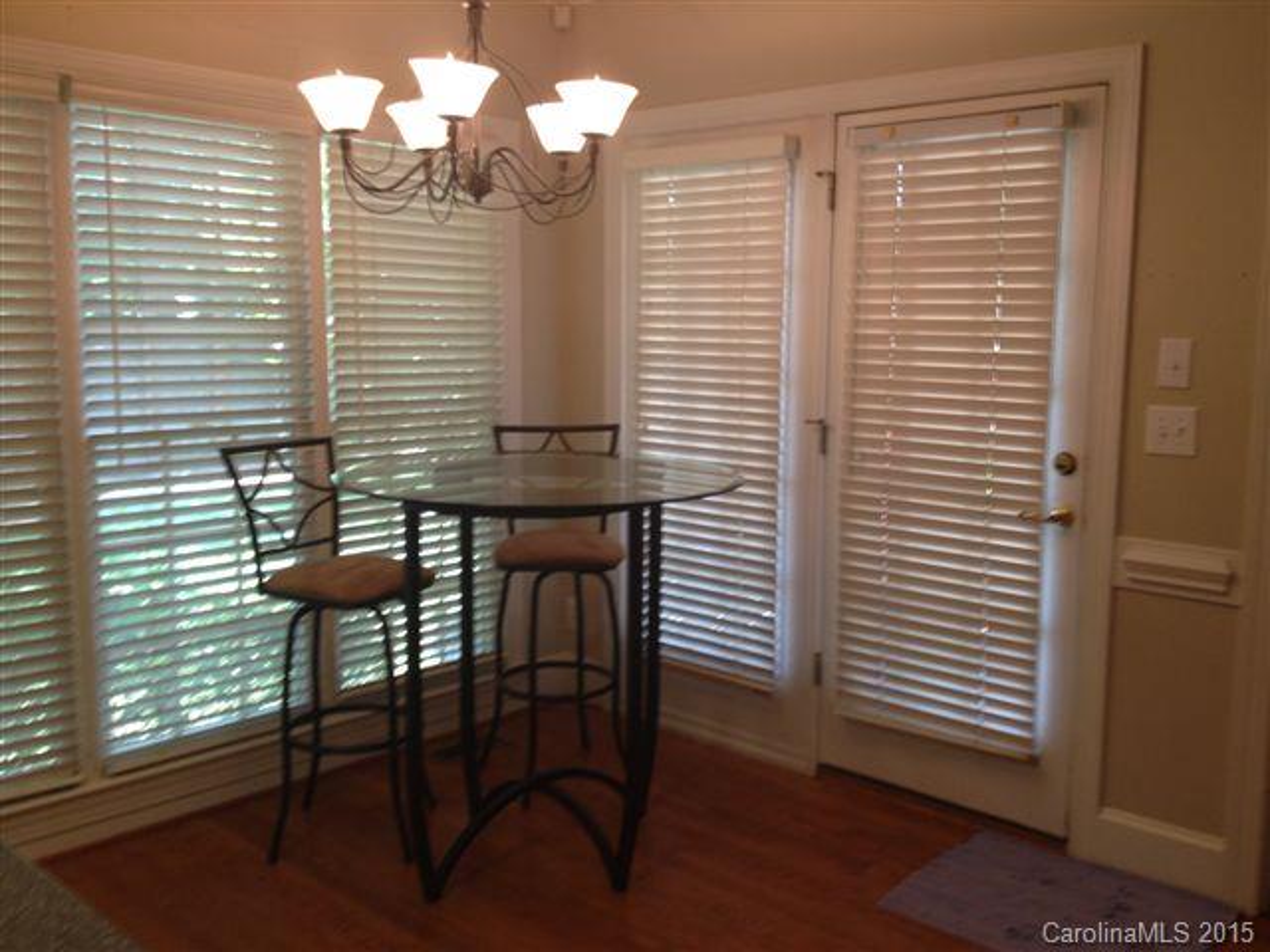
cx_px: 635
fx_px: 1284
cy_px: 476
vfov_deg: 40.7
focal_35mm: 35
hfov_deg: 52.6
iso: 64
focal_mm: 4.28
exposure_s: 1/20
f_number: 2.4
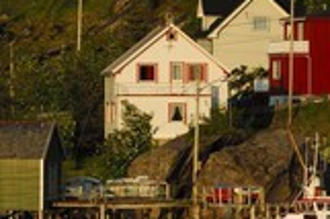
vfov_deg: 1.7
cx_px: 136
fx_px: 7188
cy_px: 168
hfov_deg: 2.6
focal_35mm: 785
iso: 100
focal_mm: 200
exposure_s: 1/100
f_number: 10
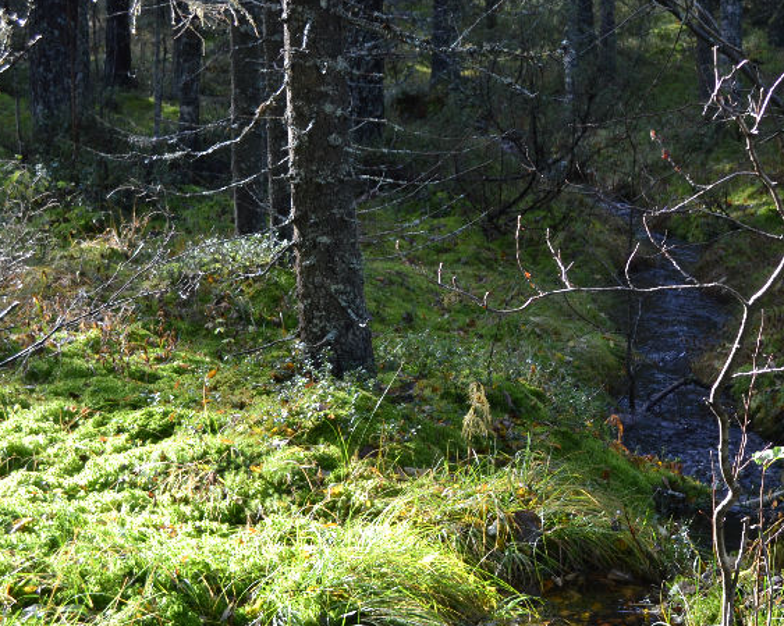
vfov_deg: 19.2
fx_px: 1856
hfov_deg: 23.5
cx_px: 634
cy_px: 324
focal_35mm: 80
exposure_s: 1/125
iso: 400
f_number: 5.6
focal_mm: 32
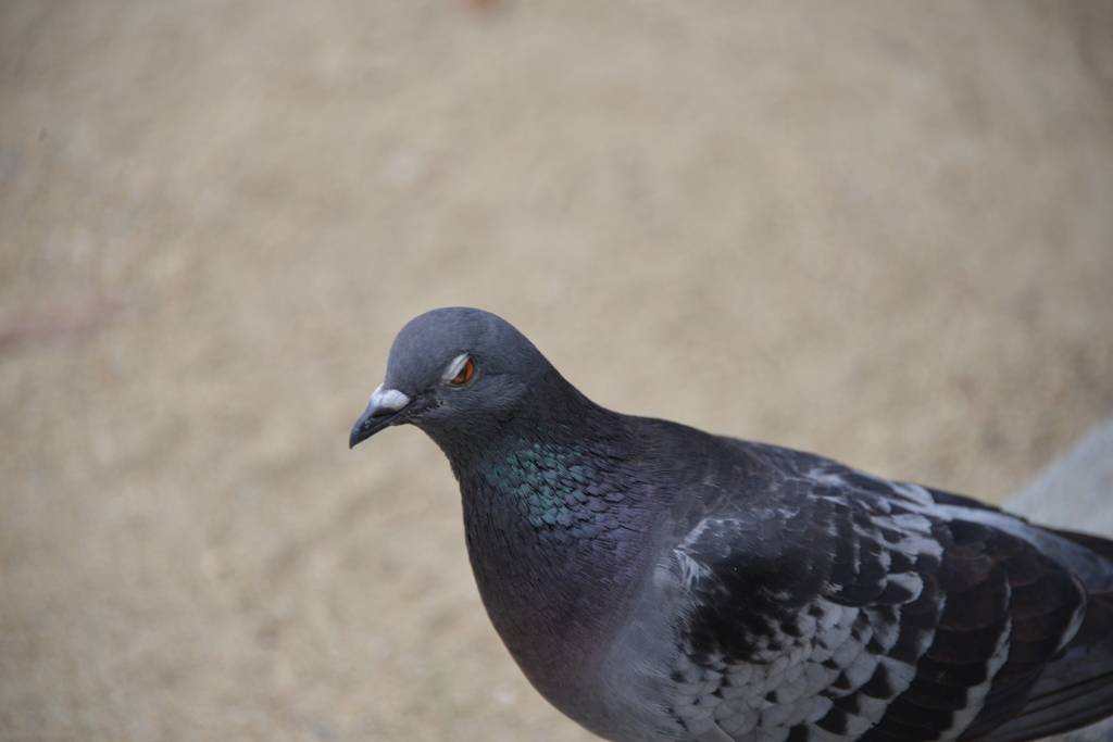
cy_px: 371
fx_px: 9276
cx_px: 556
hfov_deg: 6.9
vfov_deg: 4.6
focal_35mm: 300
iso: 400
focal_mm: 300
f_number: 5.6
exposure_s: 1/400
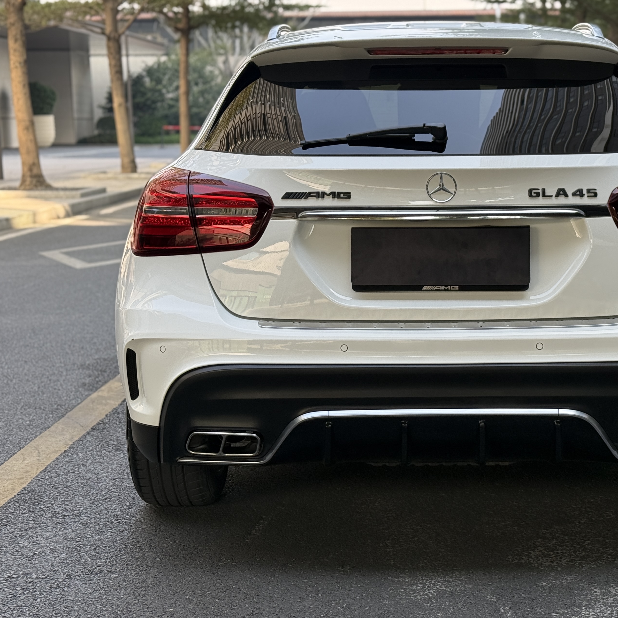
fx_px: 1353
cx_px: 435
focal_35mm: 67
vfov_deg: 25.7
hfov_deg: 25.5
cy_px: 295
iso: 64
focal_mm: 6.76
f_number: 1.78
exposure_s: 1/487
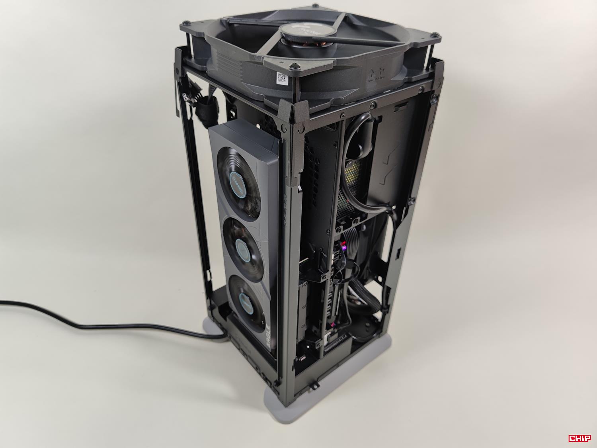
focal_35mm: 25
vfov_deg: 54.9
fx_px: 431
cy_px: 224
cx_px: 298
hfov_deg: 69.4
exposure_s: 1/100
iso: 67
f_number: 1.85
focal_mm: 6.78
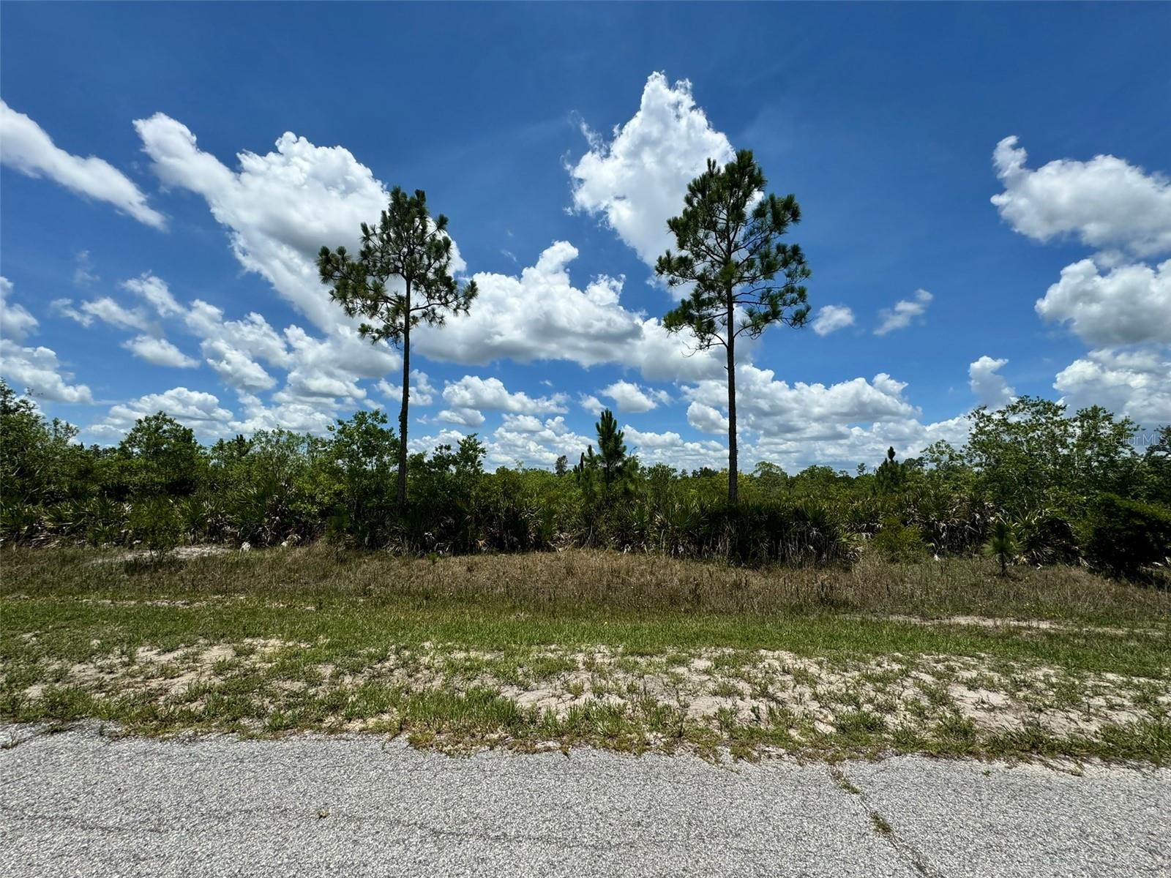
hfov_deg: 102.1
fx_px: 474
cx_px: 586
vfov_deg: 85.7
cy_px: 439
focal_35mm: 14
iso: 50
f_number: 2.2
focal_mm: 2.22
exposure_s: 1/3390
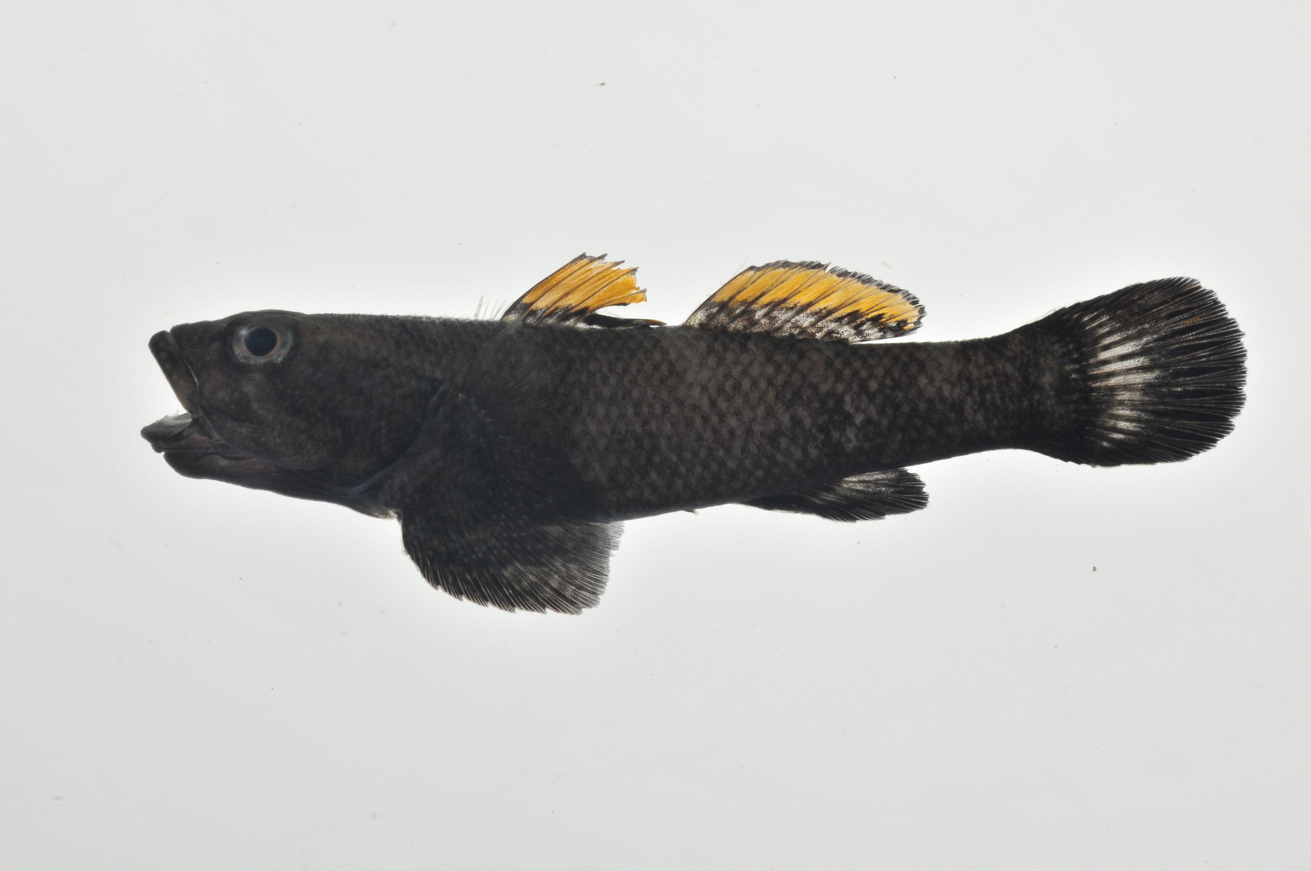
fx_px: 5729
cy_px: 436
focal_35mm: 158
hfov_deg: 13.1
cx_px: 656
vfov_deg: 8.7
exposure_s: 1/60
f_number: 25
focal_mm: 105
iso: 200
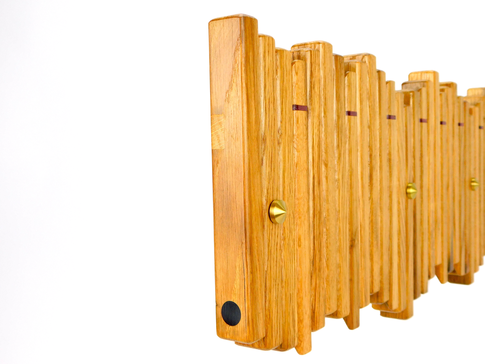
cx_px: 242
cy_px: 182
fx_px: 630
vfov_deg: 32.2
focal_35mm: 45
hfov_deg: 42.1
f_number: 3.7
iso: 125
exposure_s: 1/160
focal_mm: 8
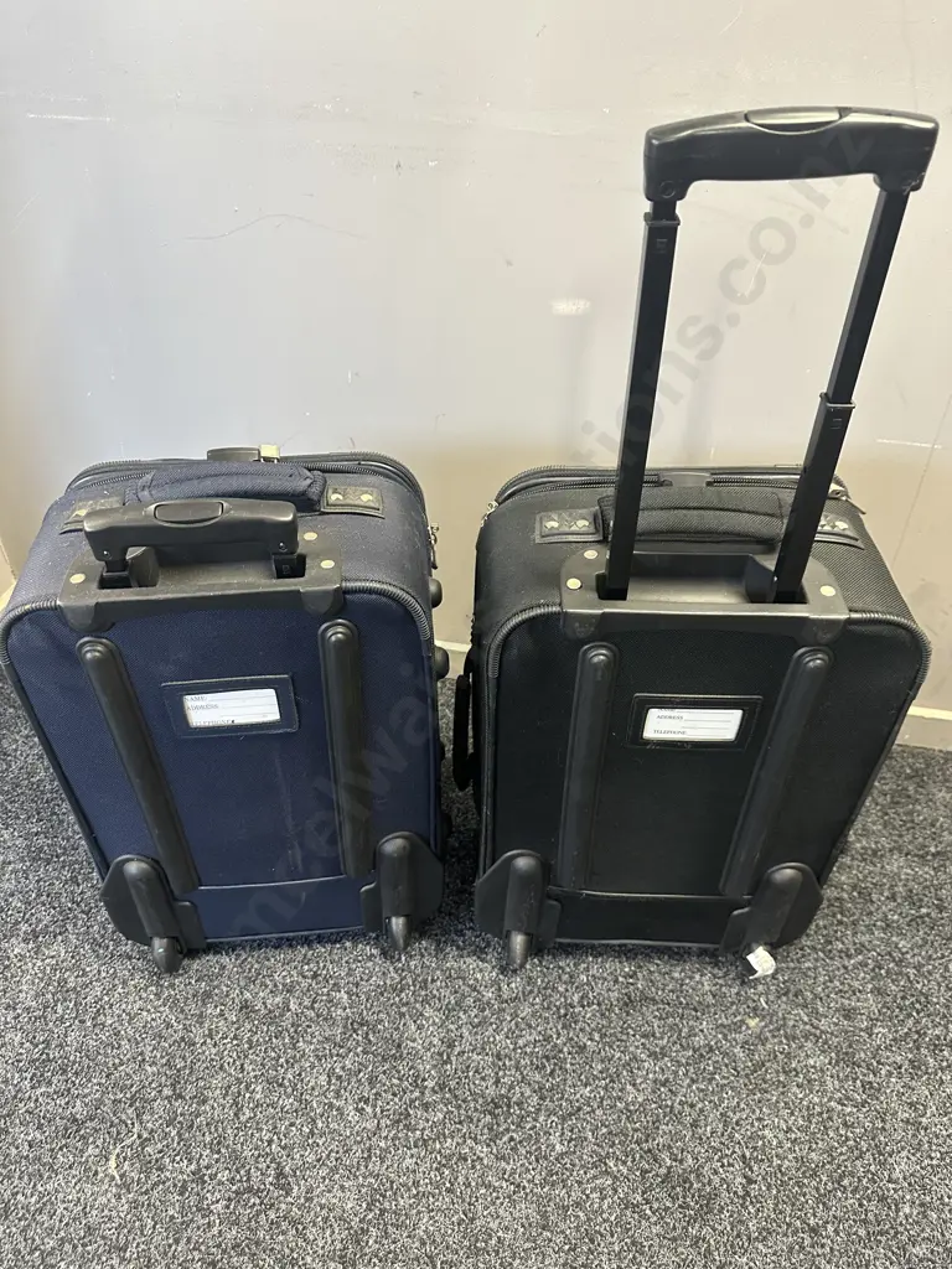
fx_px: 880
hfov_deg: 56.8
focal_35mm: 24
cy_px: 634
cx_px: 476
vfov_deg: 71.6
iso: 400
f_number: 1.78
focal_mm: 6.86
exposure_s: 1/50
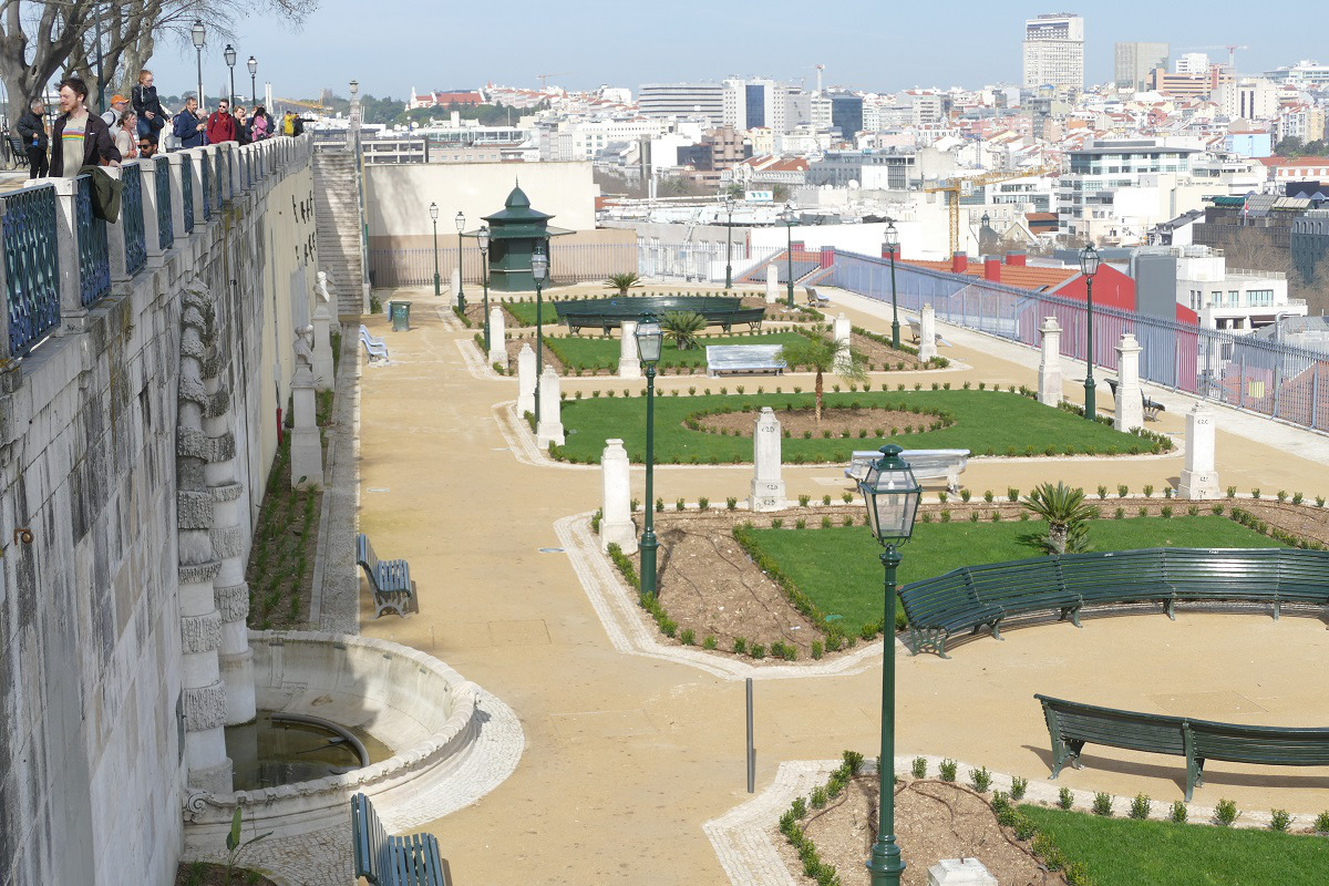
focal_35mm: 62
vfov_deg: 21.9
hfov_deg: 32.4
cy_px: 443
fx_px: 2289
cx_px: 664
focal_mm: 22.6
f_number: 3.5
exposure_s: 1/1600
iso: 125
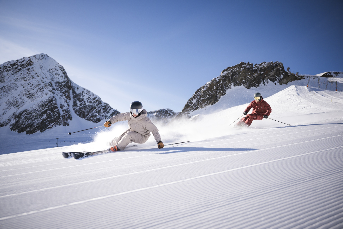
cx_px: 172
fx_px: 281
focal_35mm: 30
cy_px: 114
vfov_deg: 44.3
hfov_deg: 62.8
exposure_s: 1/6400
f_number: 2.8
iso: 160
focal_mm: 29.5
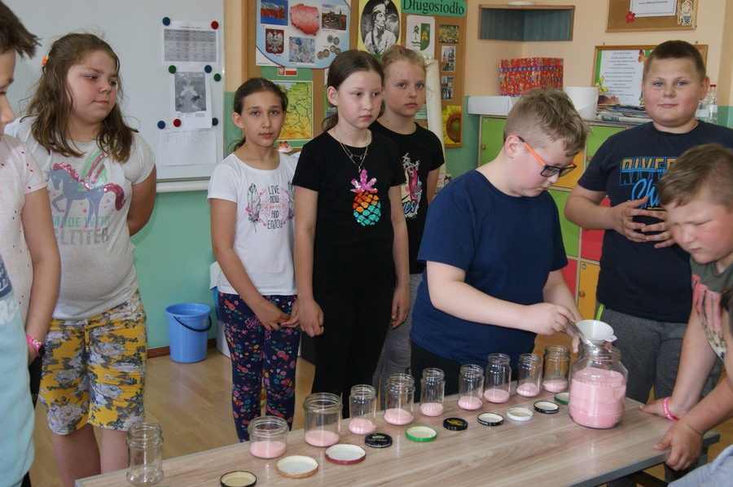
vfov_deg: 34.1
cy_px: 244
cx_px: 366
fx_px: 793
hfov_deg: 49.6
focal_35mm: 39
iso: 400
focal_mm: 26
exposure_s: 1/60
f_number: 5.6
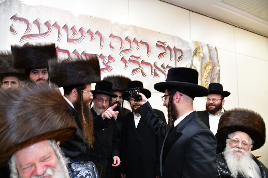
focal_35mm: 24
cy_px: 89
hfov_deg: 73.8
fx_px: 179
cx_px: 134
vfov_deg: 53.1
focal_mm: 24
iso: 3200
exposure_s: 1/100
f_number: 5.6
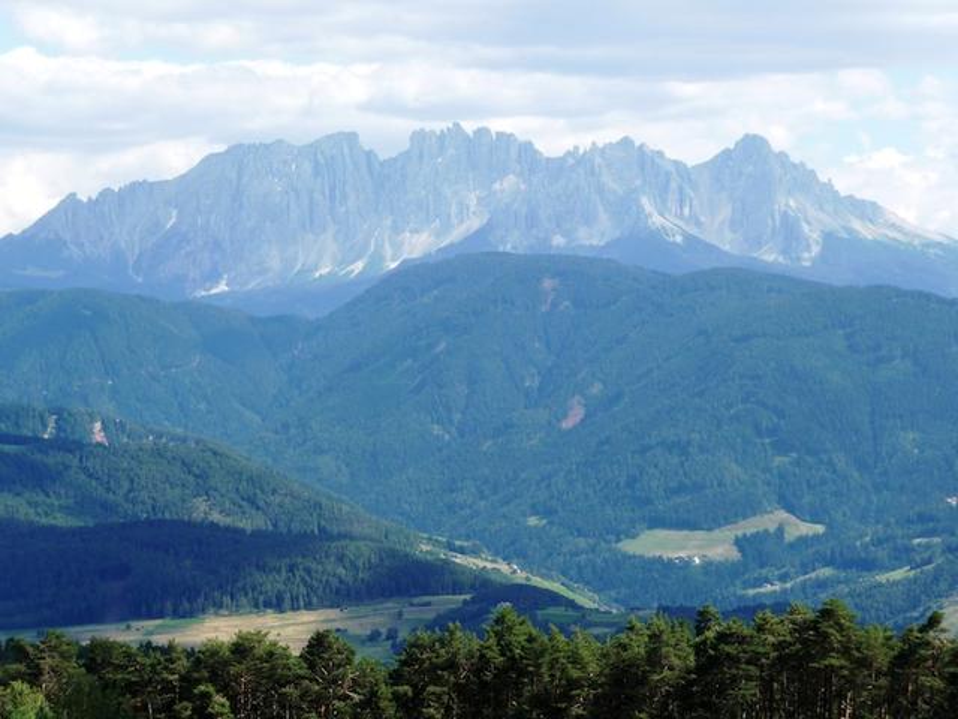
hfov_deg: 15.4
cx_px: 479
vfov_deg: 11.6
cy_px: 360
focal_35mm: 128
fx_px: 3542
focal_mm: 21.8
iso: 100
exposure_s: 1/320
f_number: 4.7
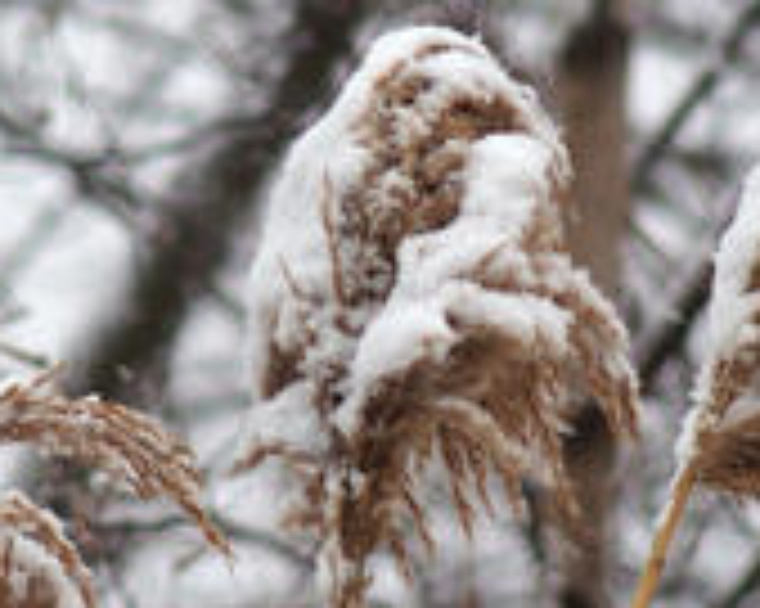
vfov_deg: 1.8
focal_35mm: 861
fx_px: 19355
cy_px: 333
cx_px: 378
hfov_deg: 2.2
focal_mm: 64.3
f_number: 2.8
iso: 100
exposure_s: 1/320
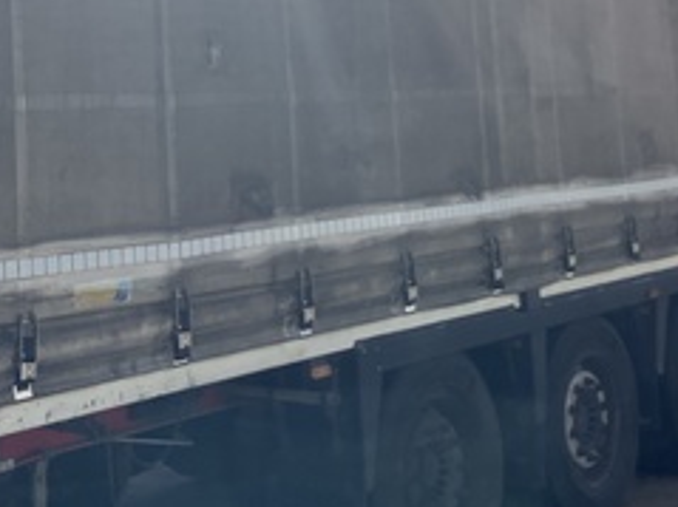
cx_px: 182
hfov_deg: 25.7
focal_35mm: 75
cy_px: -23
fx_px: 1468
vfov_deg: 19.0
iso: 32
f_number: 1.8
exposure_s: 1/2703
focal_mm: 3.99
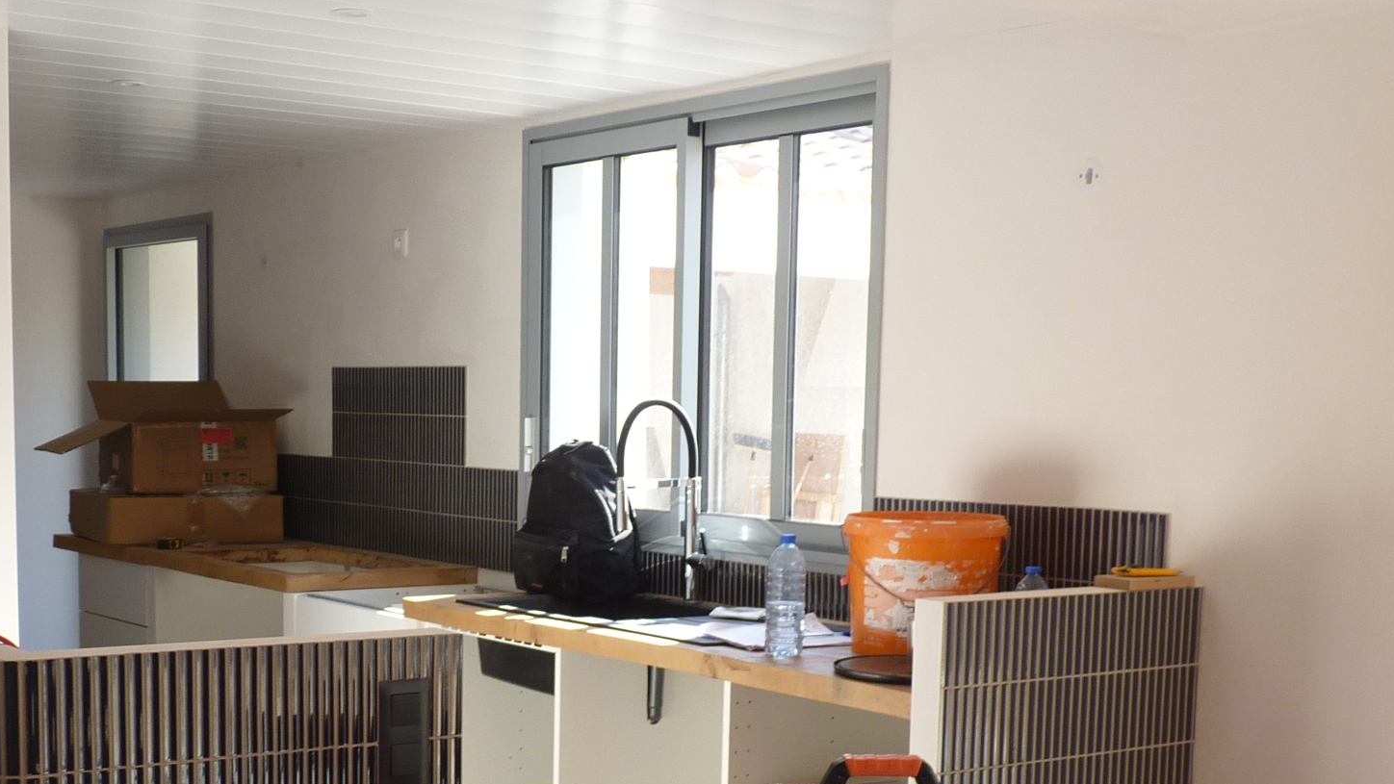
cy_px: 652
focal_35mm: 52
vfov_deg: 22.7
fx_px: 1922
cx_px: 587
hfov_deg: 39.8
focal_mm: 4.8
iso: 80
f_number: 2.8
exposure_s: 1/80
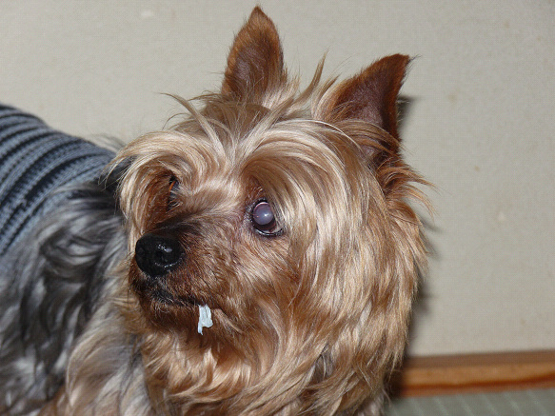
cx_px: 278
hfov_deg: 8.8
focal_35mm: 224
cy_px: 208
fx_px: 3591
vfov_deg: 6.6
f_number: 3.7
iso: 100
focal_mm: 39.9
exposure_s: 1/125
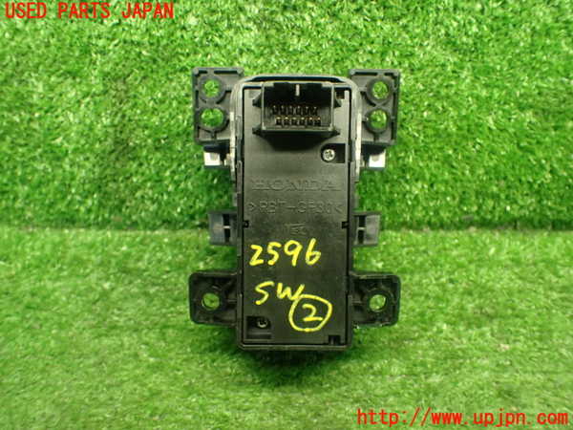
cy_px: 215
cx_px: 286
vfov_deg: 46.8
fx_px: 497
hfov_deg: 60.0
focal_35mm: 30
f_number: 2.3
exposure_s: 1/60
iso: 800
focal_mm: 5.4
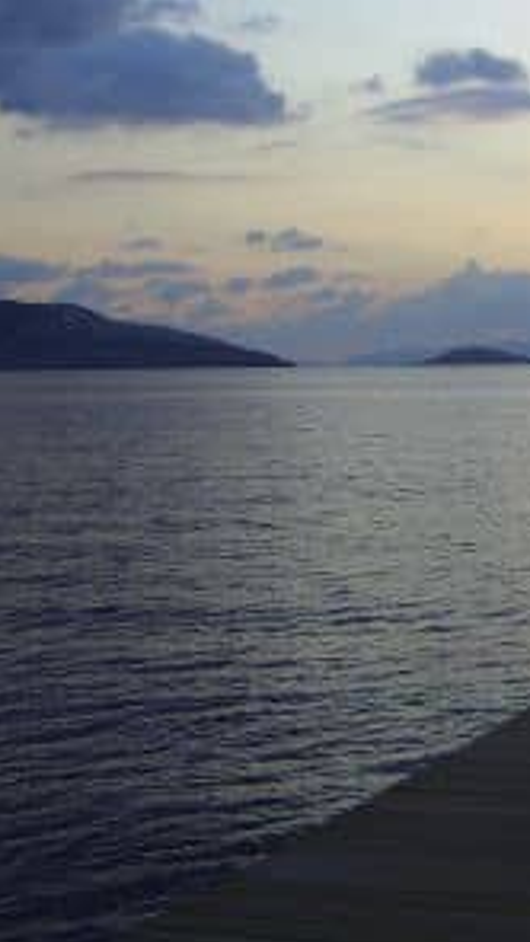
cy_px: 391
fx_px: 1798
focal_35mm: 72
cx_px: 789
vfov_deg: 29.3
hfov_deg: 15.5
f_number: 2.8
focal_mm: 8
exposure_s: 1/160
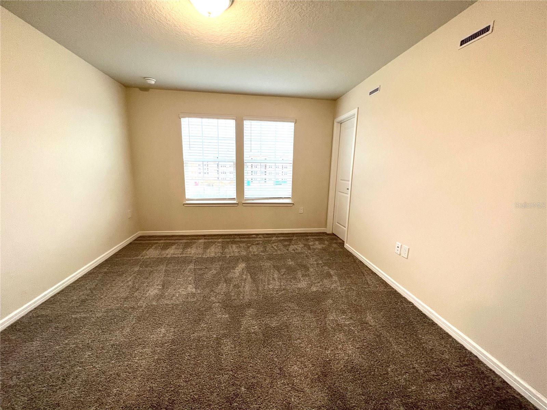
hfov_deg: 106.2
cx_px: 274
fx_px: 205
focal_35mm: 13
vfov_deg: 89.9
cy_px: 205
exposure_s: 1/120
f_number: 1.8
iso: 160
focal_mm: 1.57
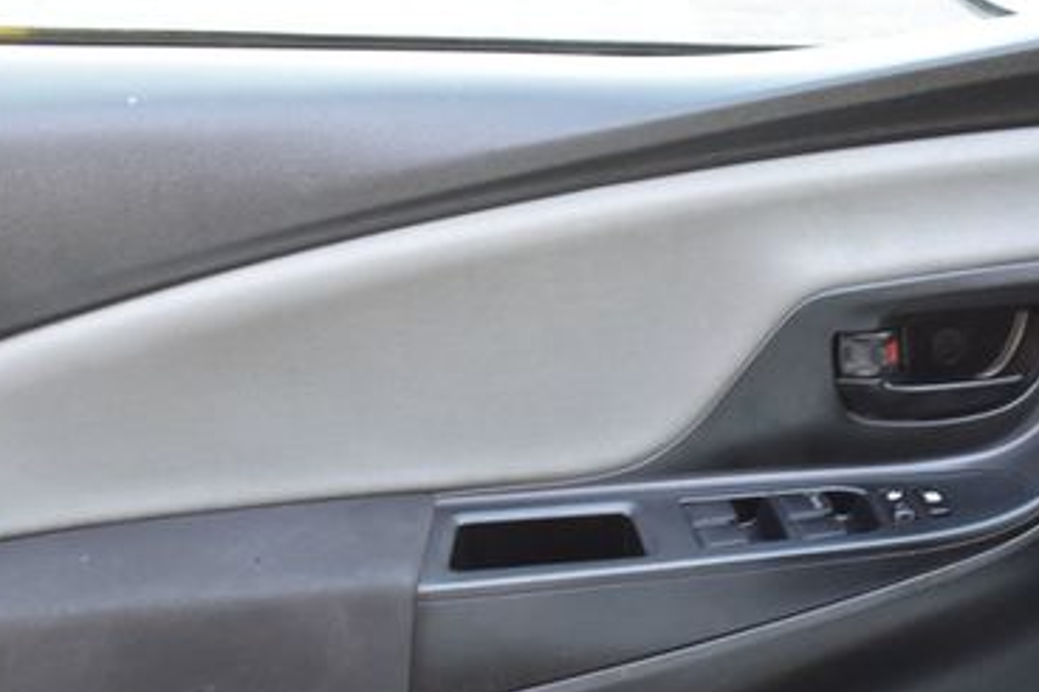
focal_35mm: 73
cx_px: 599
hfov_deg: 27.7
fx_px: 2106
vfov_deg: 18.5
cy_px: 568
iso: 720
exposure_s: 1/15
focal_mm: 28
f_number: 6.3
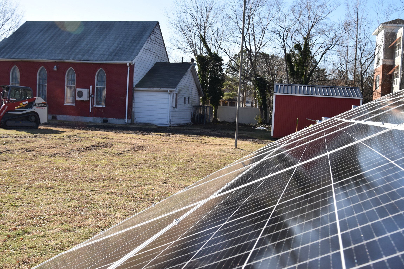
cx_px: 202
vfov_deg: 36.9
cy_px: 134
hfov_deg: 53.1
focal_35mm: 36
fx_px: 404
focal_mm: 24
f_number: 8
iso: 200
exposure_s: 1/250
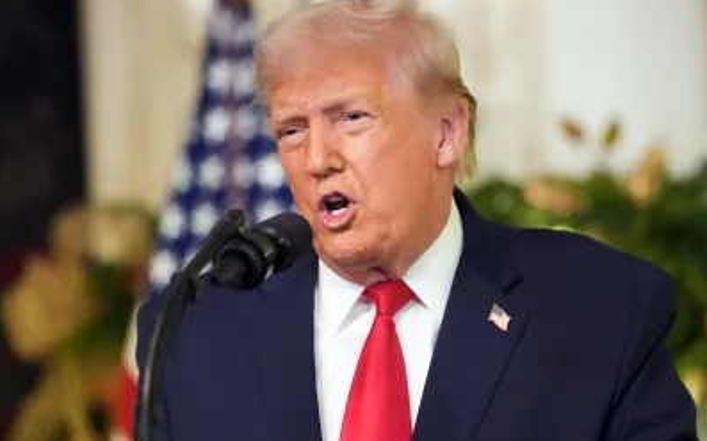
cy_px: 220
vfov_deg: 5.7
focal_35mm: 231
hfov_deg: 9.1
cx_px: 353
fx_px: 4450
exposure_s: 1/250
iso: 3200
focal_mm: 150
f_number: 2
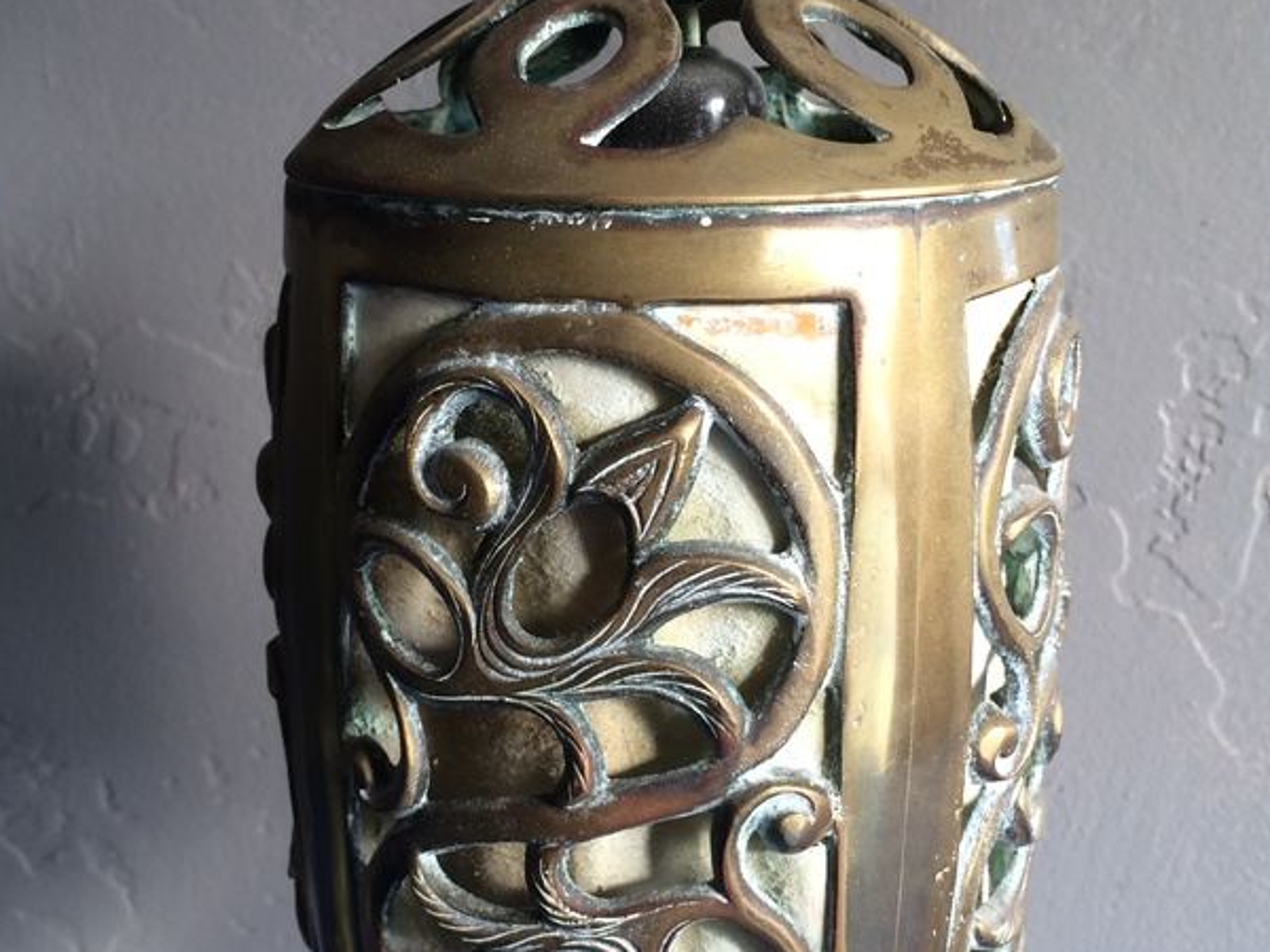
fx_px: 1651
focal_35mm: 45
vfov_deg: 32.0
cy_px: 606
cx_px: 595
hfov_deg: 42.1
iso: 40
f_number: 2.2
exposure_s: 1/40
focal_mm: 4.12
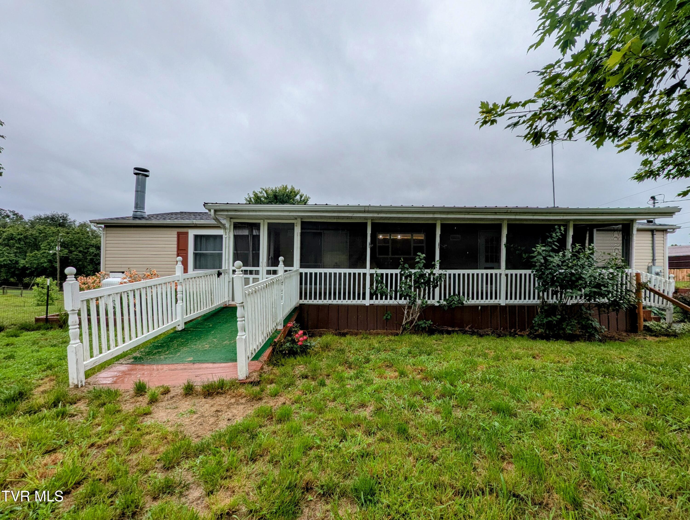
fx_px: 259
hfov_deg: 106.1
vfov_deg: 90.0
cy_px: 260
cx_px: 345
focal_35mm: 13
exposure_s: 1/978
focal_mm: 1.95
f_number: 2.2
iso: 50
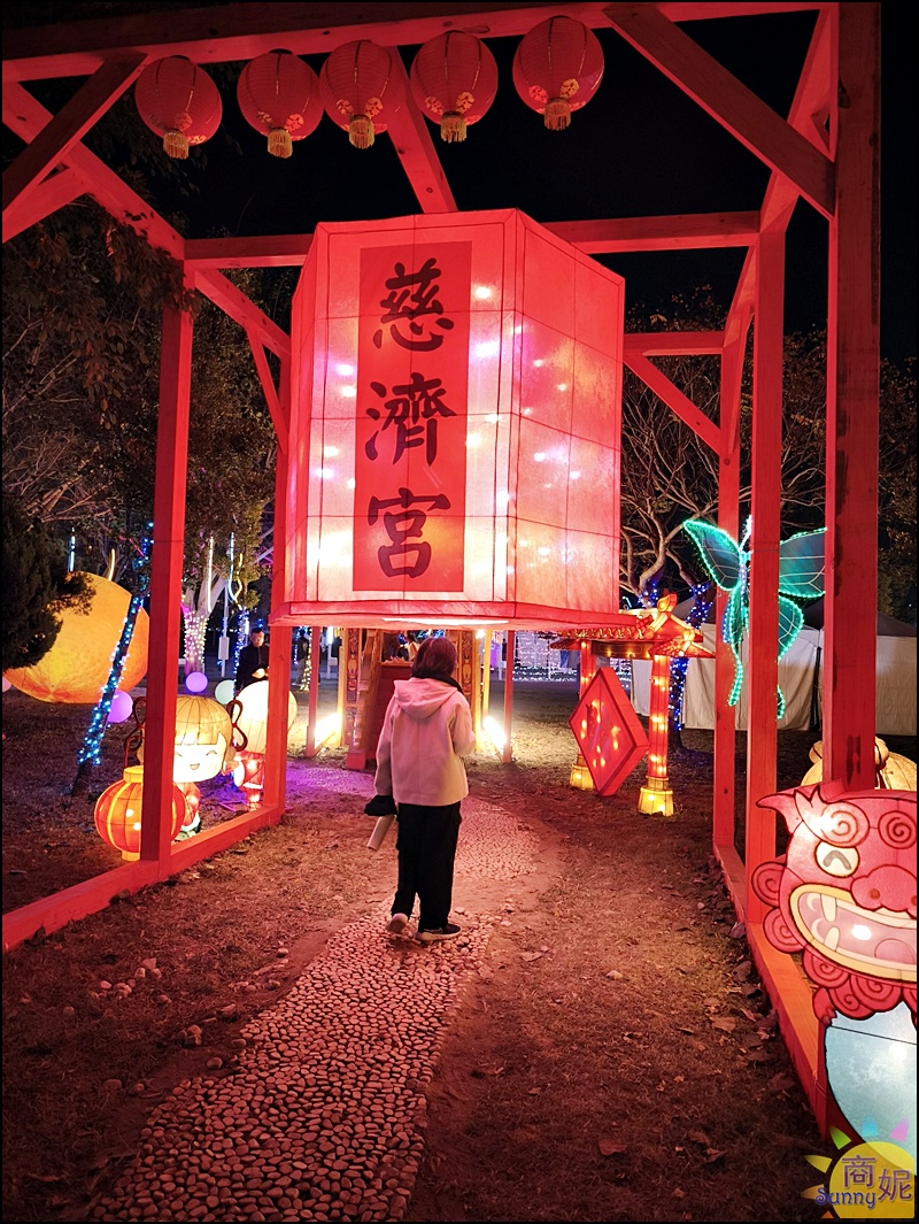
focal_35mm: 23
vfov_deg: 73.9
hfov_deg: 58.9
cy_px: 612
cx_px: 460
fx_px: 813
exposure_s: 1/60
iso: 800
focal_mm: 6.57
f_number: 1.6
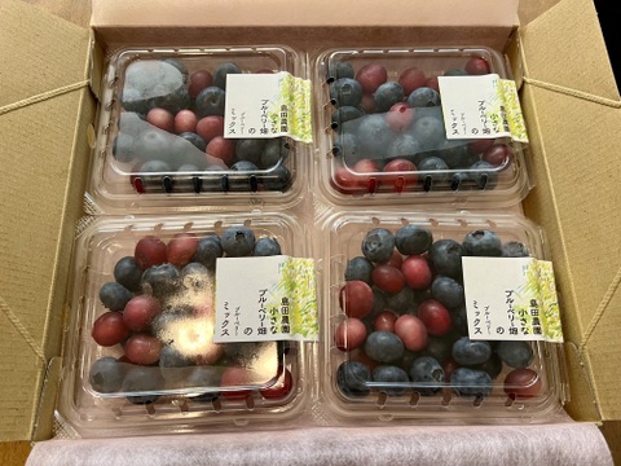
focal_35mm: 26
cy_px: 233
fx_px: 466
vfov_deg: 53.1
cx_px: 310
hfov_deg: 67.3
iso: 160
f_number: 1.5
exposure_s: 1/50
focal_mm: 5.7
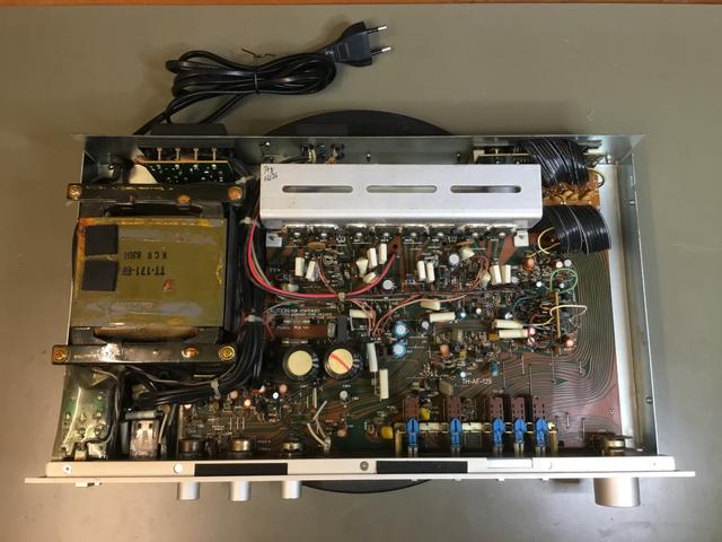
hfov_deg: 58.4
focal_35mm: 31
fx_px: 647
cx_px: 361
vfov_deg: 45.4
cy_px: 271
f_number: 2.4
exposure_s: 1/33
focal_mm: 3.3
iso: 100
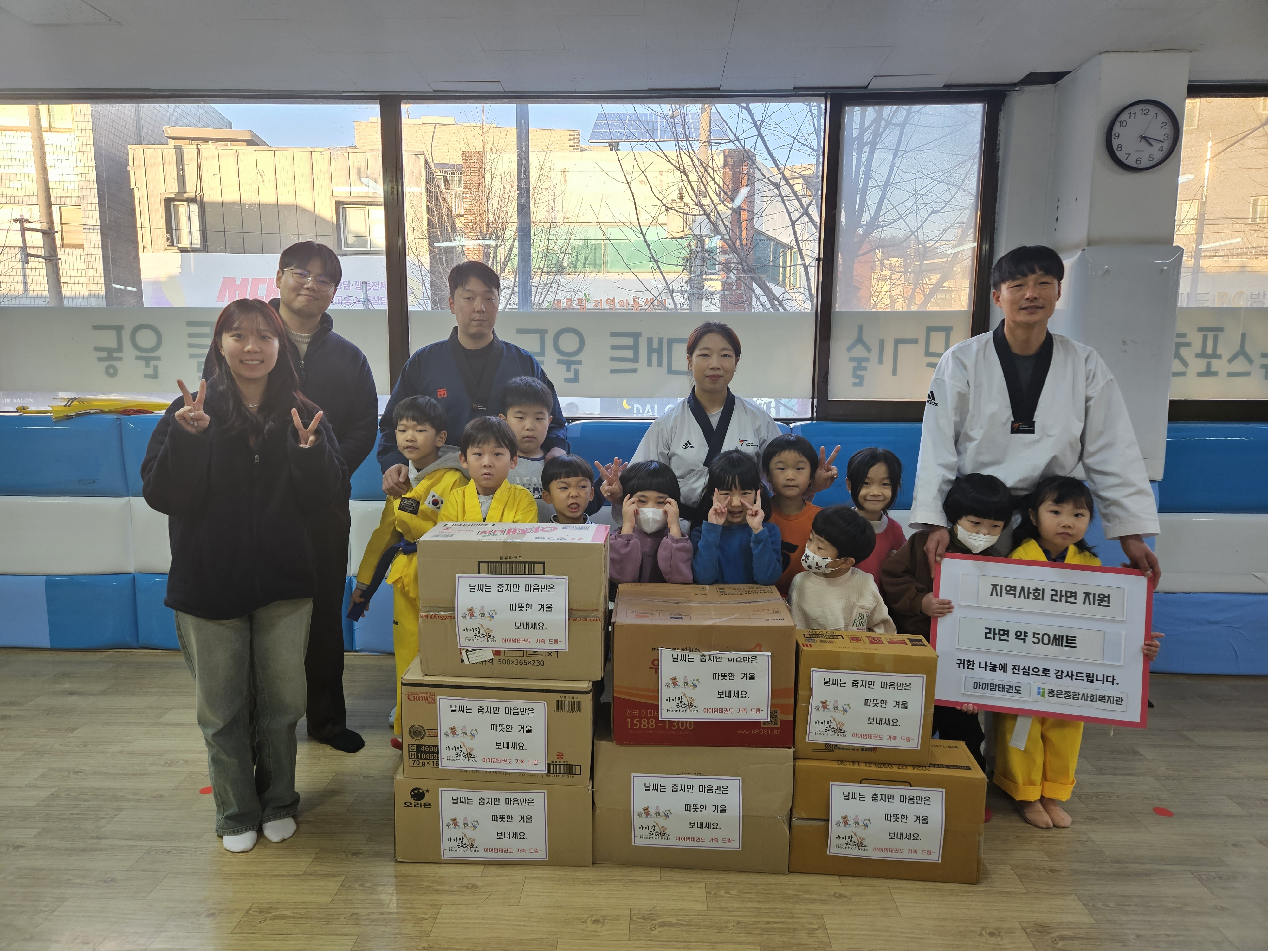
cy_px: 476
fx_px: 843
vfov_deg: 58.9
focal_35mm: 23
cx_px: 634
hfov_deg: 73.9
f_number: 1.8
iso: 100
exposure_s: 1/120
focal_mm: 5.4
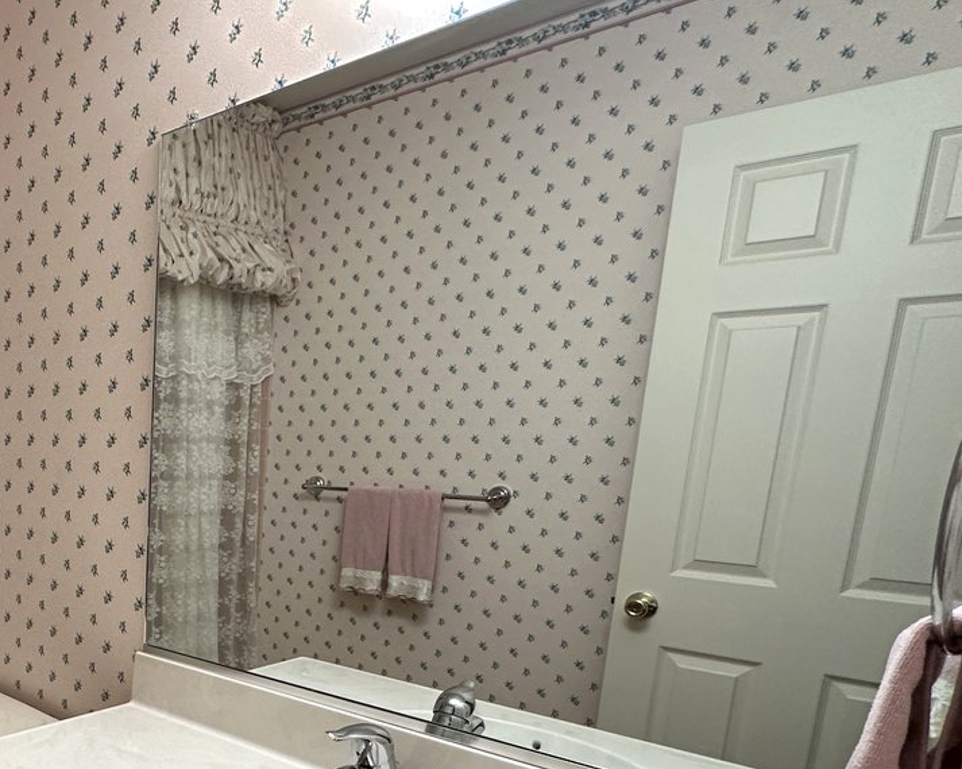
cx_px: 17
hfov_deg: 50.0
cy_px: 601
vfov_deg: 47.6
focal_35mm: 29
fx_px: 825
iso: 200
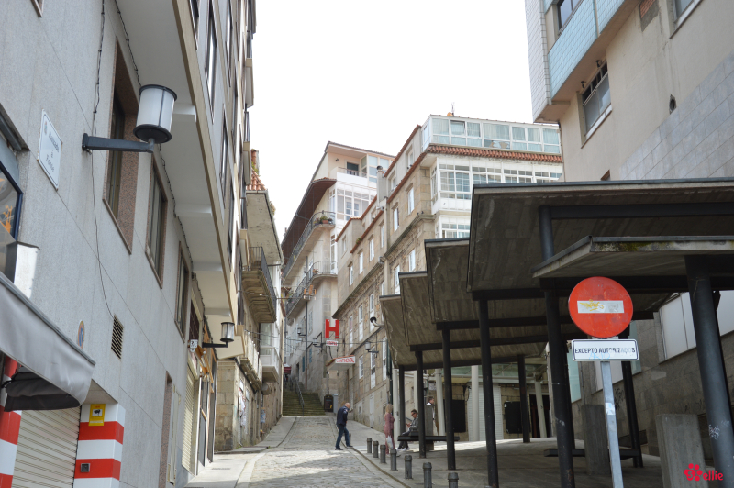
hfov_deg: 43.6
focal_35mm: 45
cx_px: 367
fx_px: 917
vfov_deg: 29.8
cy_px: 244
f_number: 6.3
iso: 100
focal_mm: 30
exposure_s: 1/160
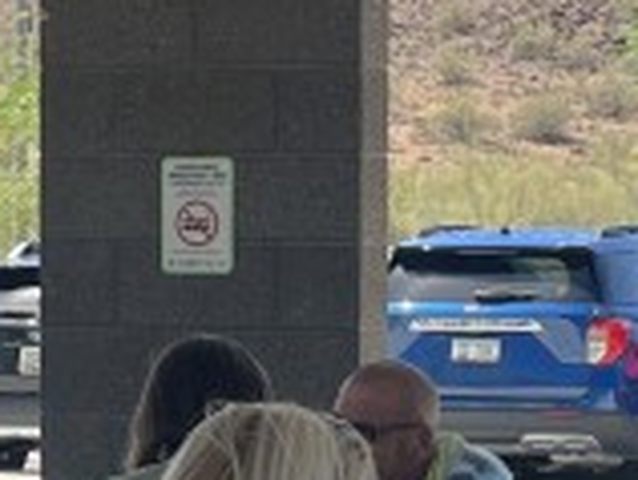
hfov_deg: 11.7
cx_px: 271
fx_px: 3101
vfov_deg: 8.9
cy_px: 343
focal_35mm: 168
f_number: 1.6
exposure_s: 1/1175
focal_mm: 5.1
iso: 50
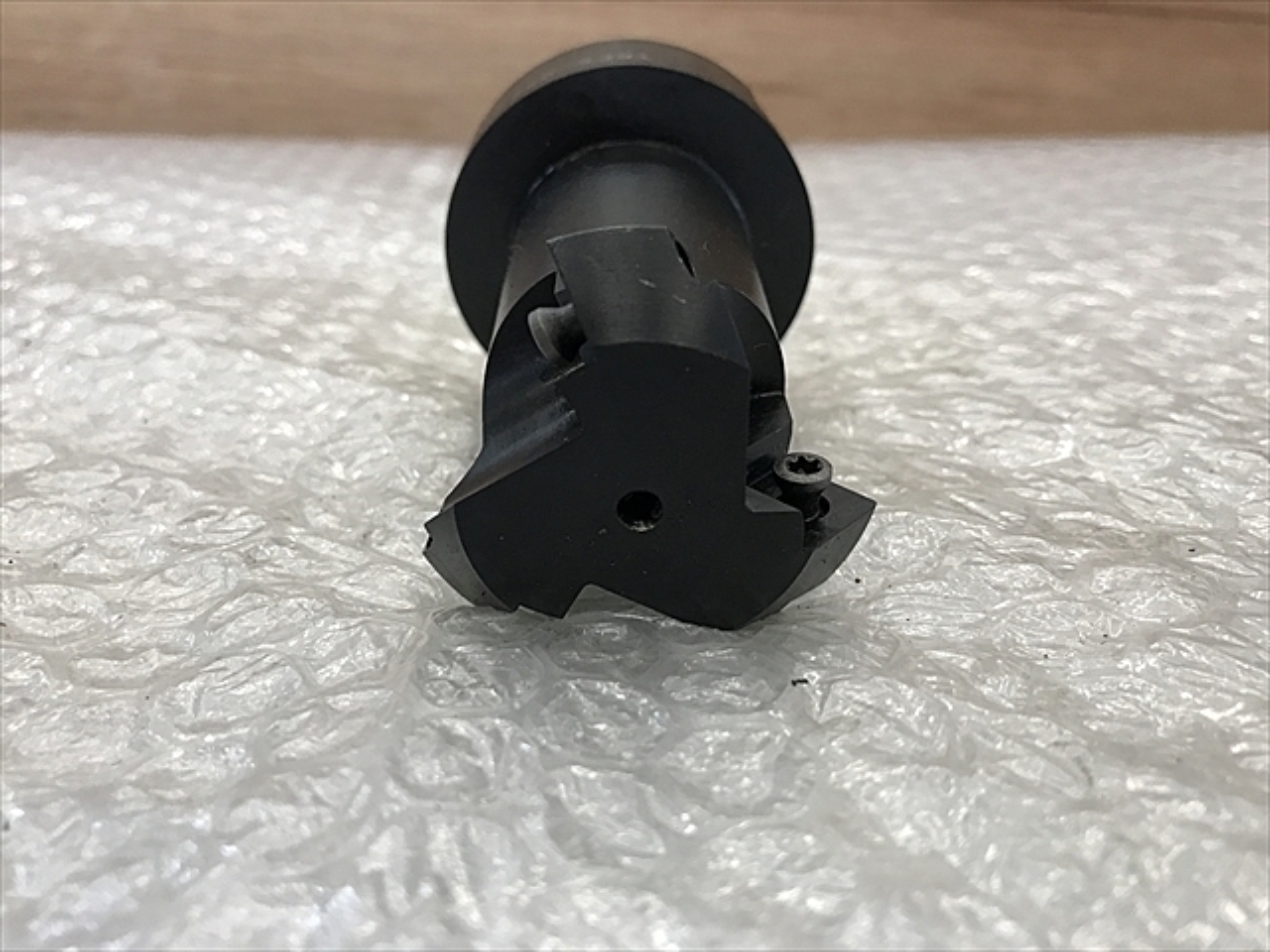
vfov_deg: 49.7
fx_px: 1027
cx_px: 635
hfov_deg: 63.4
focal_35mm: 28
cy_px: 476
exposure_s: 1/40
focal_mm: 3.99
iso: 25
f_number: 1.8
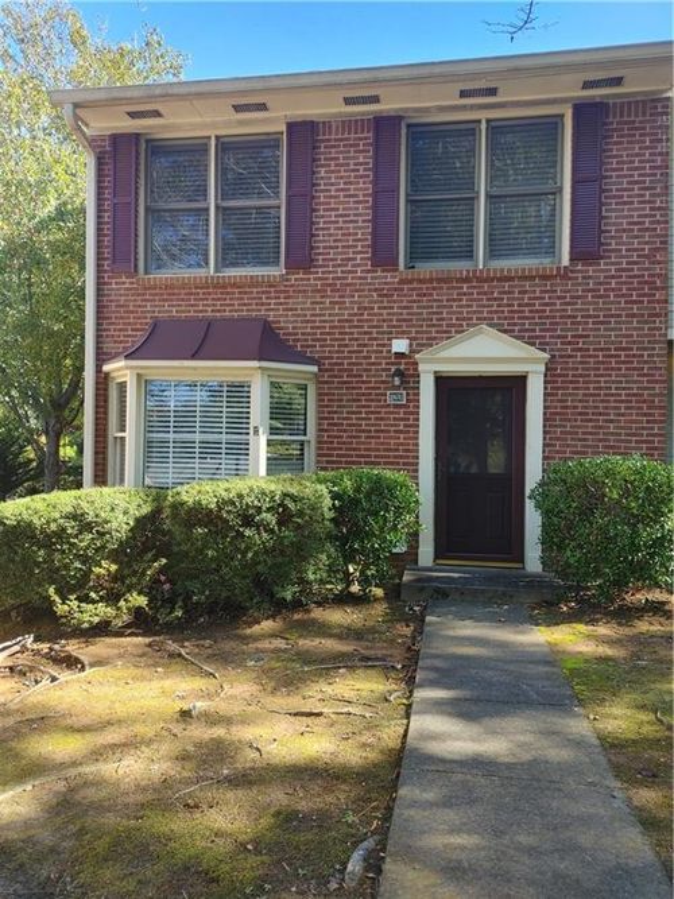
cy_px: 450
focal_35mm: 26
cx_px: 337
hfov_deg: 53.0
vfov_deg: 67.3
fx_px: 675
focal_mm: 5.58
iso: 50
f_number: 1.8
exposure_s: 1/238
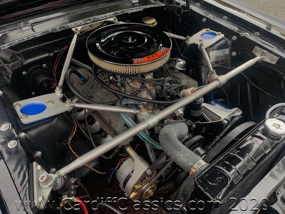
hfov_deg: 67.3
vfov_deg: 53.1
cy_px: 107
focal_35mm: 26
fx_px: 214
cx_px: 142
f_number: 1.8
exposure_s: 1/251
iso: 25
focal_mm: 4.25
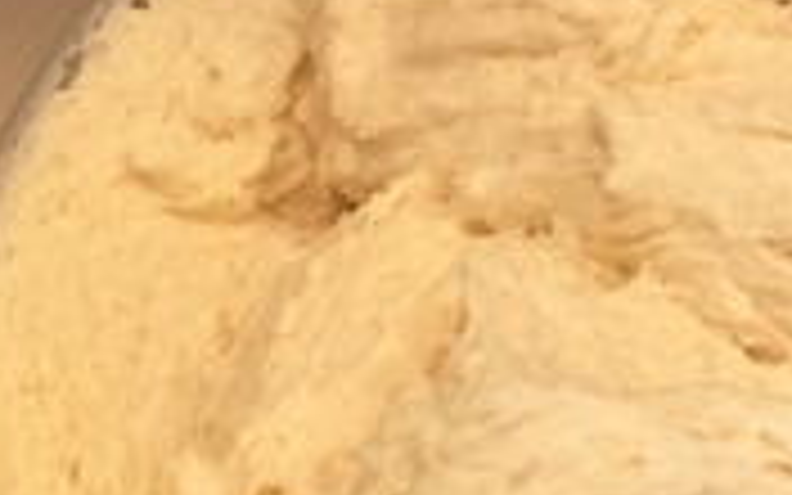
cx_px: 666
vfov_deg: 11.7
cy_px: 189
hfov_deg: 18.4
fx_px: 2417
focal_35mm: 112
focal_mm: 4.15
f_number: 2.2
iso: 32
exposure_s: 1/15
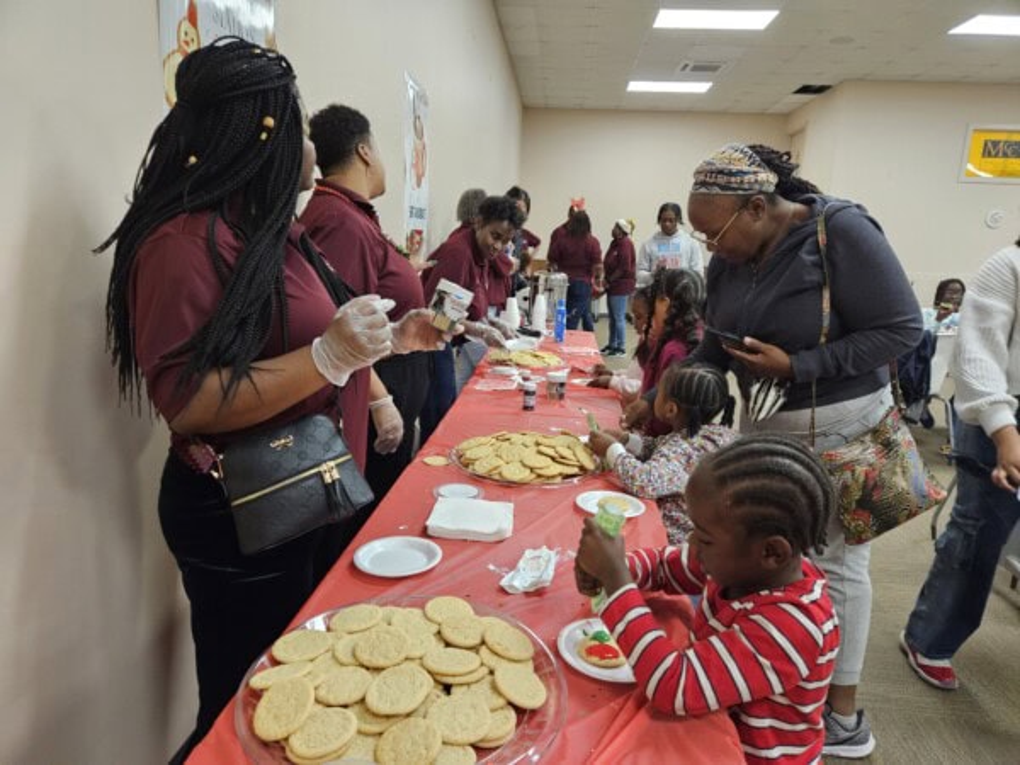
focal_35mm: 23
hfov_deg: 73.9
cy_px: 382
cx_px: 510
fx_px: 678
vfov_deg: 58.9
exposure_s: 1/120
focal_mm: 5.4
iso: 640
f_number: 1.8
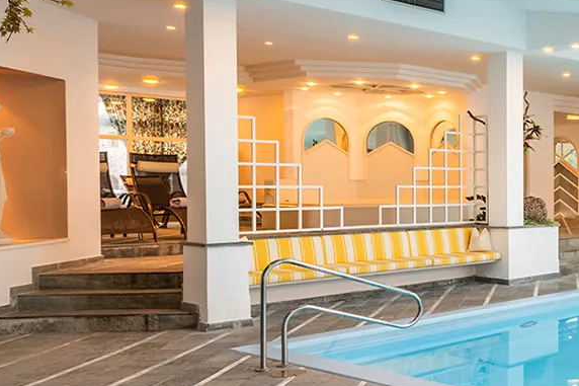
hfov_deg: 32.9
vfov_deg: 28.6
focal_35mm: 47
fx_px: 756
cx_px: 726
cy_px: 204
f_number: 11
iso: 100
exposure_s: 1/13
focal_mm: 14
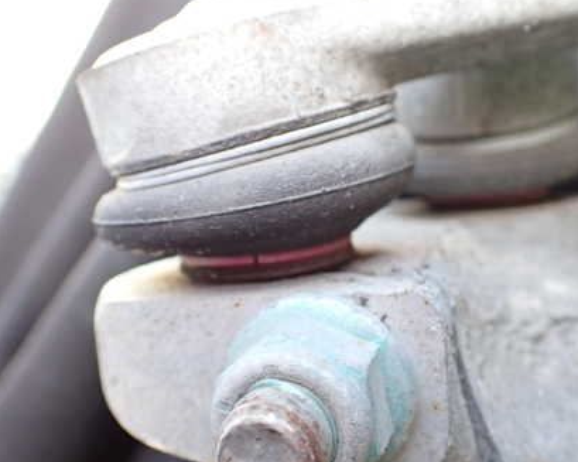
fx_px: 735
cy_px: 242
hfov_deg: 42.9
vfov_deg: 34.9
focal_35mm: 43
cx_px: 307
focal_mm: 5.4
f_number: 2.3
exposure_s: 1/125
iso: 400
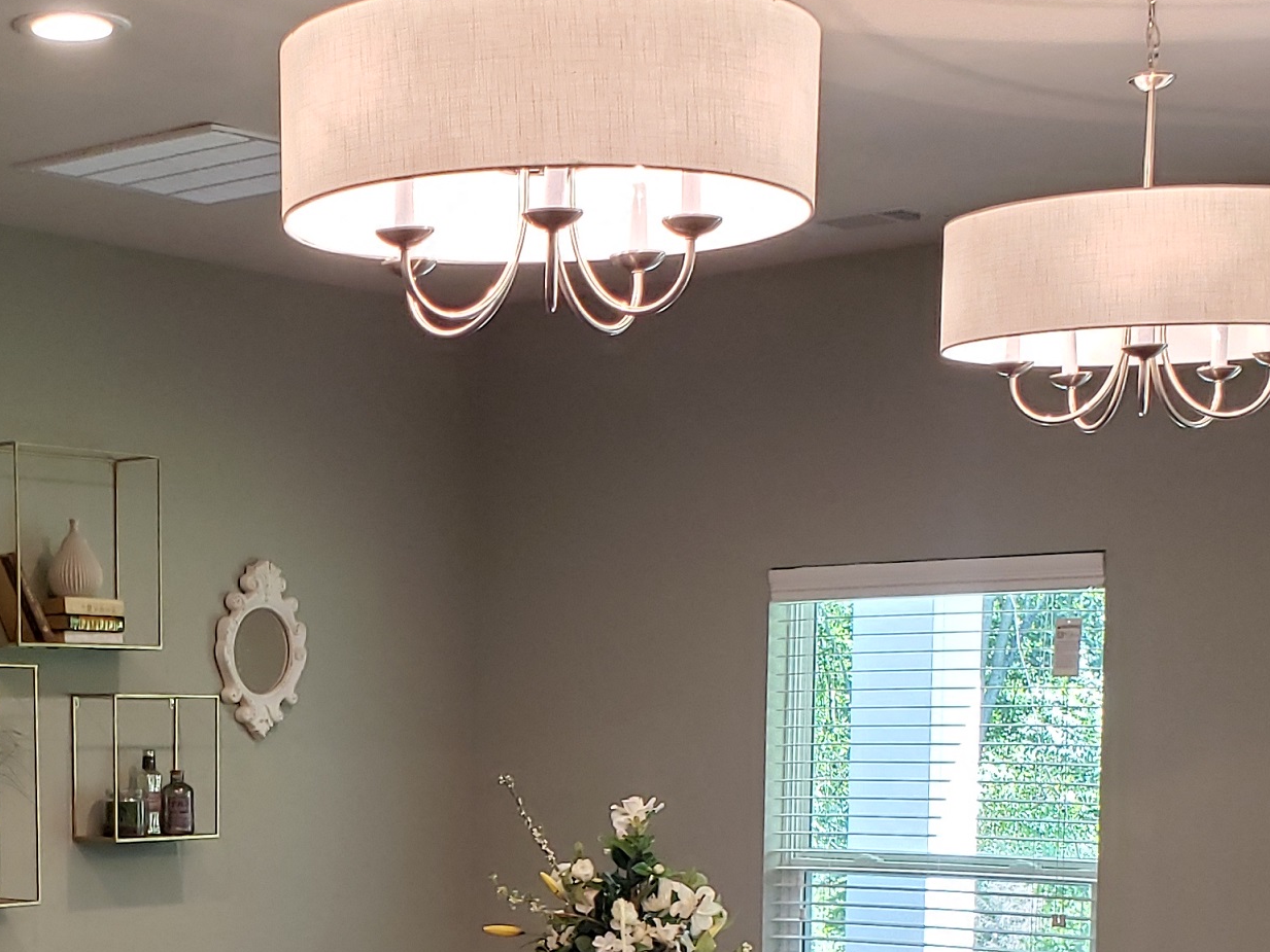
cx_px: 149
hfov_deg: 27.6
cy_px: 999
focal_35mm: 68
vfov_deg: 20.8
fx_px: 2495
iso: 200
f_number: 2.4
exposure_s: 1/60
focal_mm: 4.3
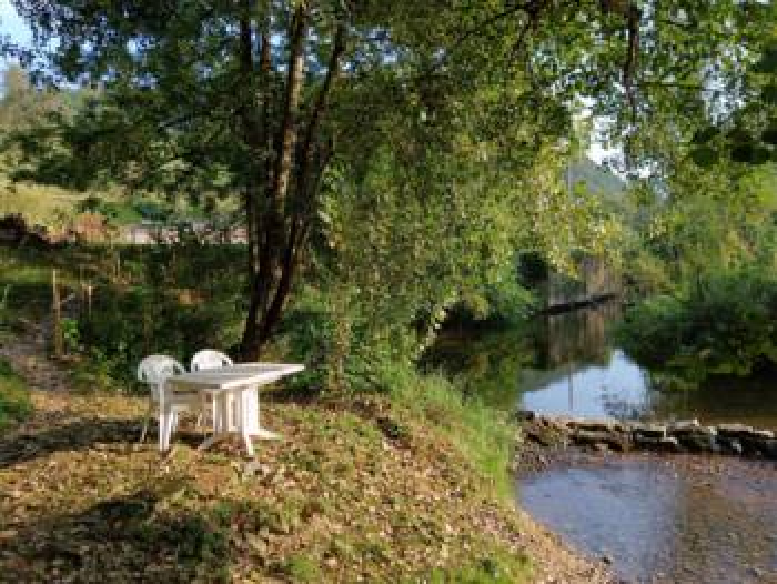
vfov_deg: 51.4
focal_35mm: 27
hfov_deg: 65.3
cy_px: 292
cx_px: 388
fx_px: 606
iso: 100
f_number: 1.9
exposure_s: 1/171
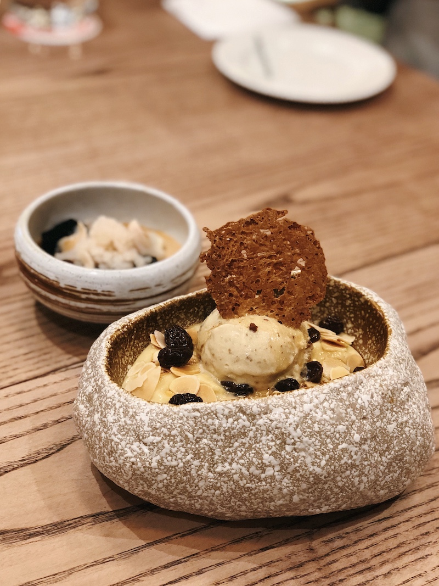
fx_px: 964
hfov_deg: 25.7
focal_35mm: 57
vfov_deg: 33.8
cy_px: 293
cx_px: 220
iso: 400
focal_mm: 6.6
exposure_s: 1/50
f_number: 2.8
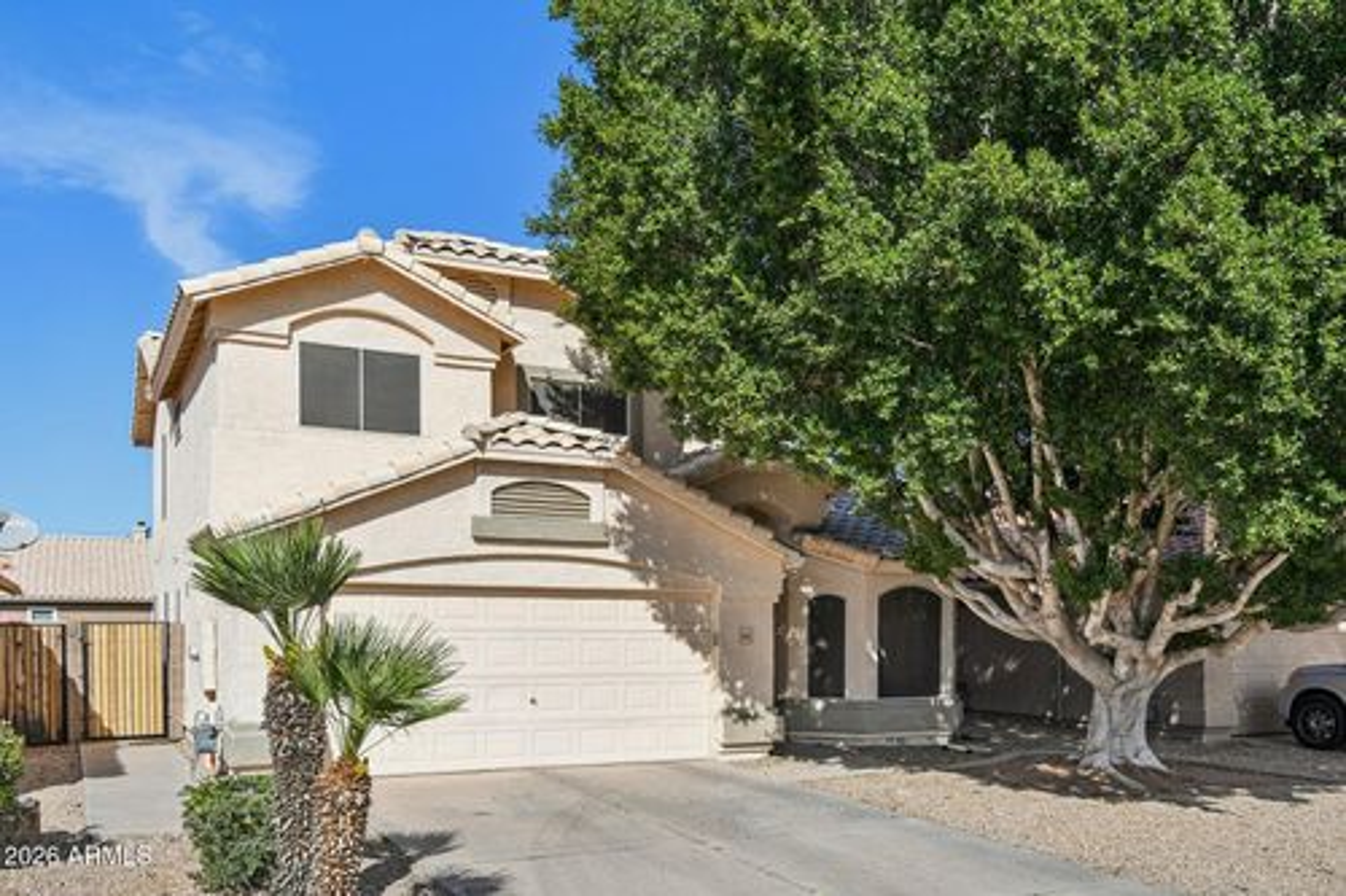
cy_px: 448
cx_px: 673
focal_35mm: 30
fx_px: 1121
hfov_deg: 61.9
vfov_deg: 43.6
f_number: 8
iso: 100
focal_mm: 20
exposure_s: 1/320
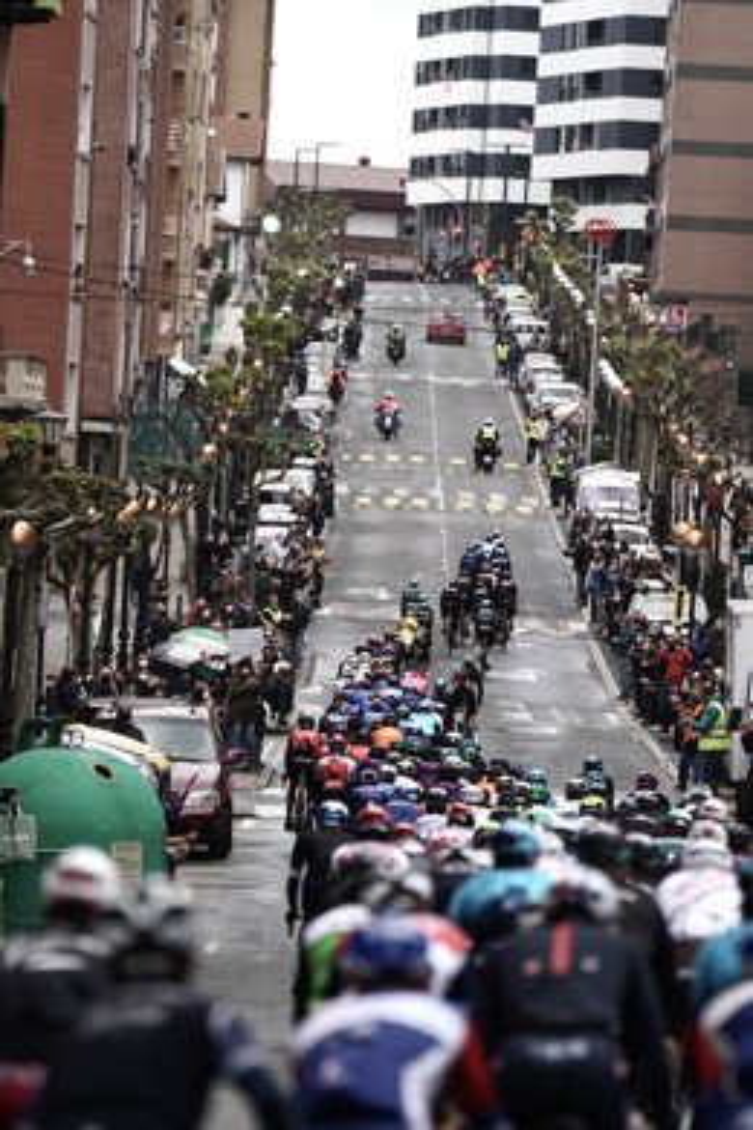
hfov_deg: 5.3
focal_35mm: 261
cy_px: 565
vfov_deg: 7.9
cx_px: 376
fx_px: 8188
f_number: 2.8
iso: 320
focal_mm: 174
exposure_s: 1/1600
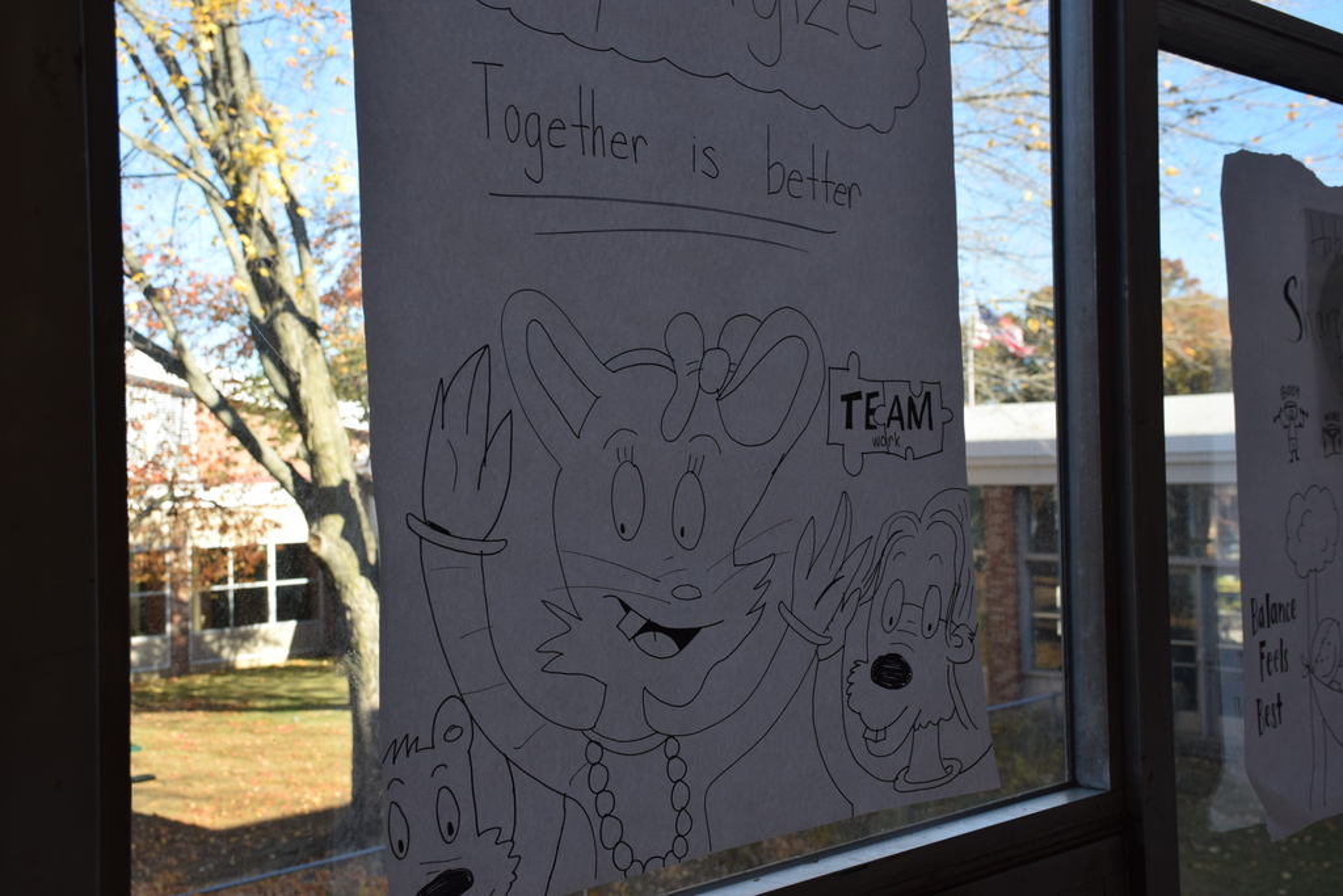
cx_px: 672
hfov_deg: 43.6
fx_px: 1679
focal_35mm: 45
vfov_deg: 29.9
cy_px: 448
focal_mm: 30
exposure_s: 1/250
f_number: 8
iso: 320
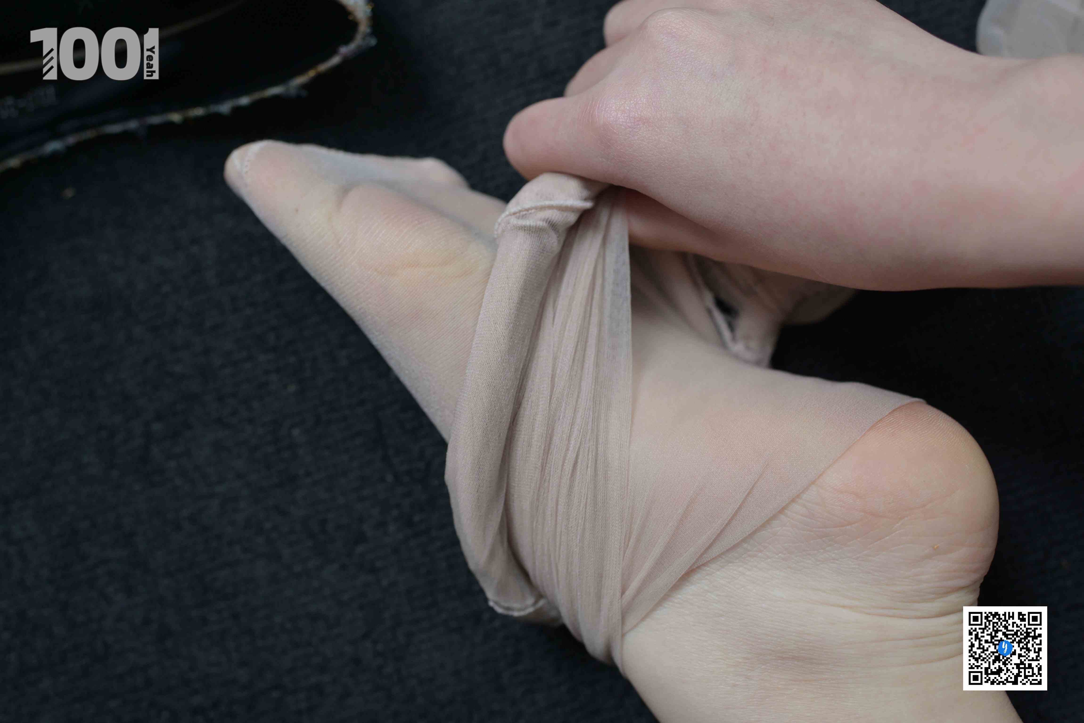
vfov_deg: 37.9
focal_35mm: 35
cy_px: 362
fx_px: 1054
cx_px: 542
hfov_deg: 54.4
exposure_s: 1/160
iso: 800
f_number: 4
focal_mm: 35
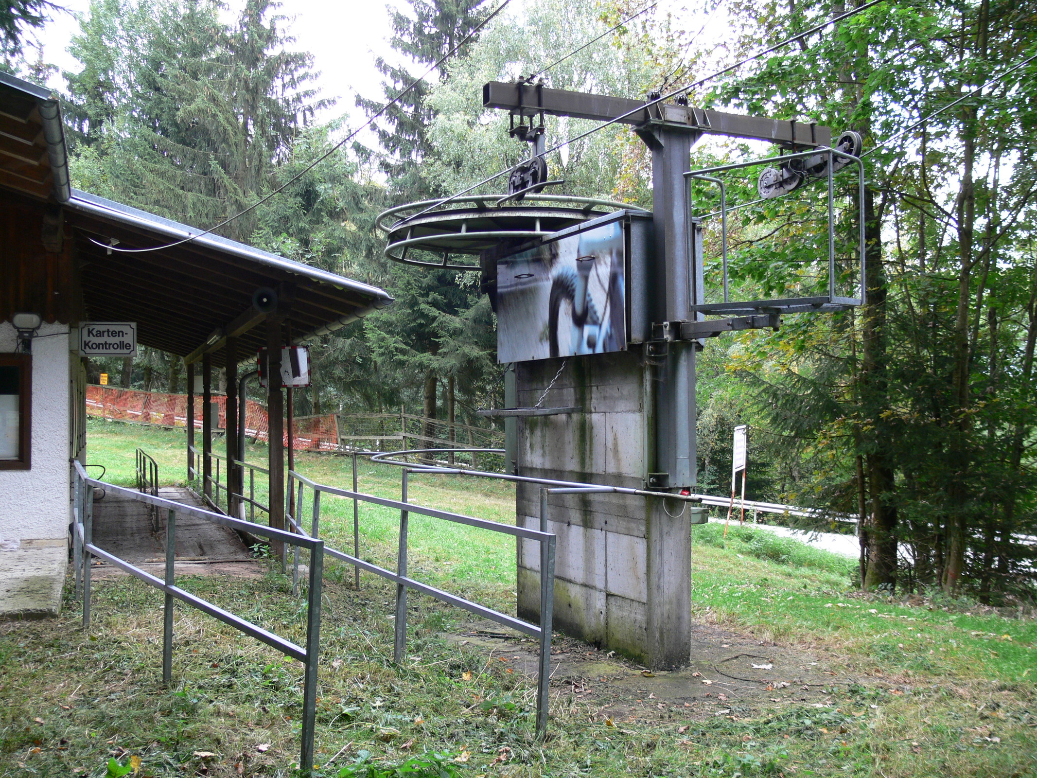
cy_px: 389
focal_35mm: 35
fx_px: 1049
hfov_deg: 52.6
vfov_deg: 40.7
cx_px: 518
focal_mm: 7.4
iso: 80
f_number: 2.8
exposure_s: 1/30
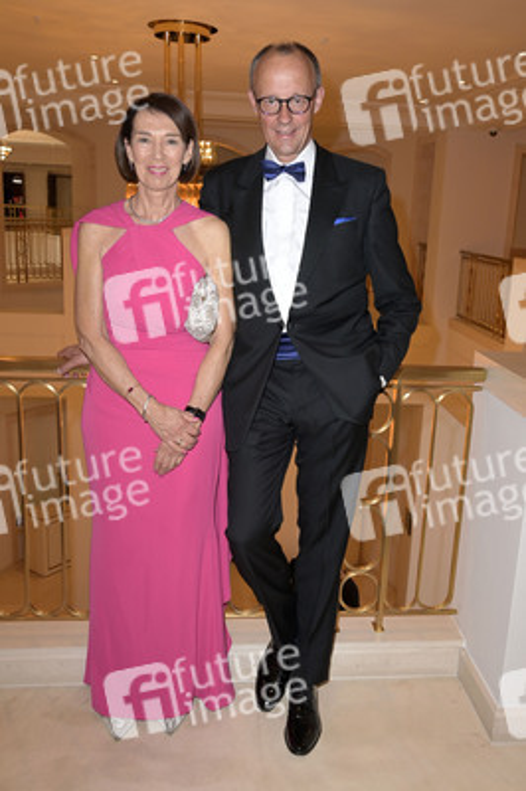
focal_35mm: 31
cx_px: 263
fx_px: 681
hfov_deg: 42.3
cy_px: 396
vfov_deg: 60.3
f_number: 5
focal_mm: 31
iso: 2000
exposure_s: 1/50
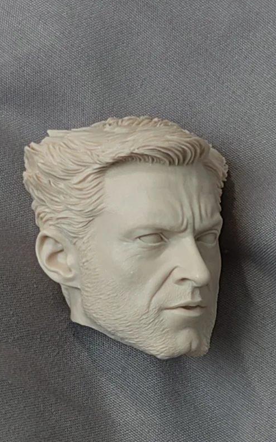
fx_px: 699
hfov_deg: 22.3
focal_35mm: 58
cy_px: 220
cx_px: 145
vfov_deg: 35.1
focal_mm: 5.52
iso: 160
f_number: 1.9
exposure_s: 1/100
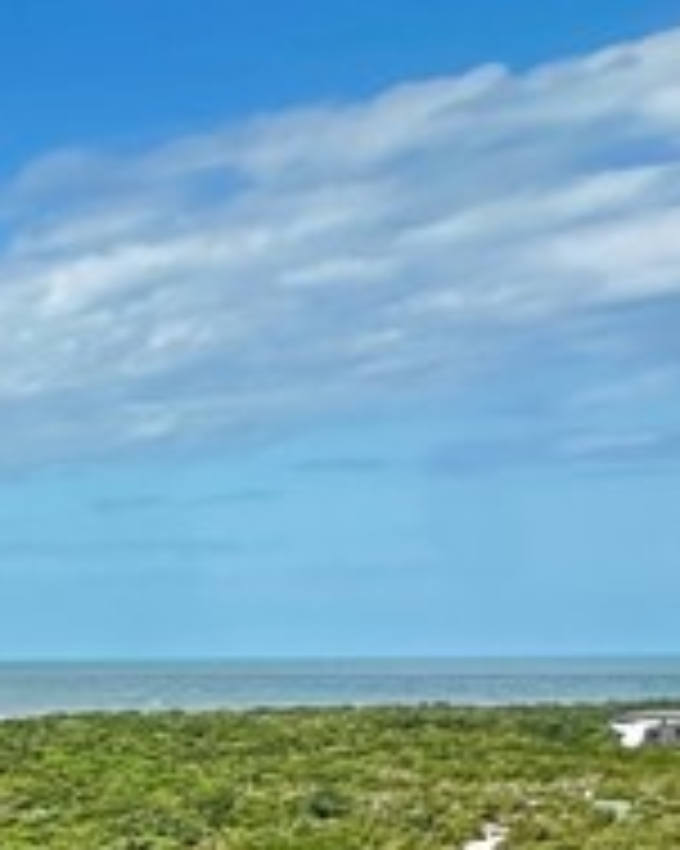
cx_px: -1446
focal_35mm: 74
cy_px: 1286
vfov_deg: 21.5
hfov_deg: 11.0
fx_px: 1863
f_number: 2.2
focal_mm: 2.22
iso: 40
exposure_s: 1/868
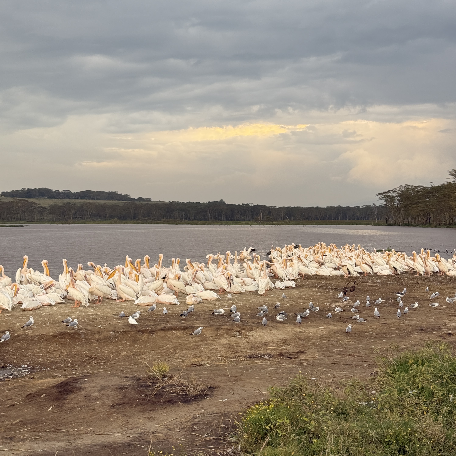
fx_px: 850
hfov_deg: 30.0
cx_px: 228
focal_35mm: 57
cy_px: 218
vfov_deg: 30.0
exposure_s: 1/373
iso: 64
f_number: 1.78
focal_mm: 6.76
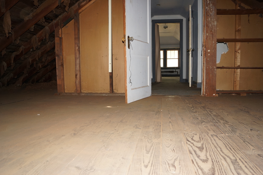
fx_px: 197
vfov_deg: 47.9
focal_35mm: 27
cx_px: 132
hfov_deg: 67.4
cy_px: 88
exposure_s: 1/60
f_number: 3.5
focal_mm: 18
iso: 320
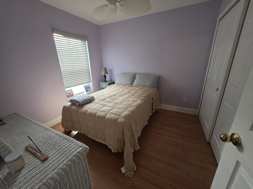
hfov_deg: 106.2
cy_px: 94
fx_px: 95
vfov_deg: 89.9
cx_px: 126
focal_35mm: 13
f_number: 1.9
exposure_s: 1/60
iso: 500
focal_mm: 2.2
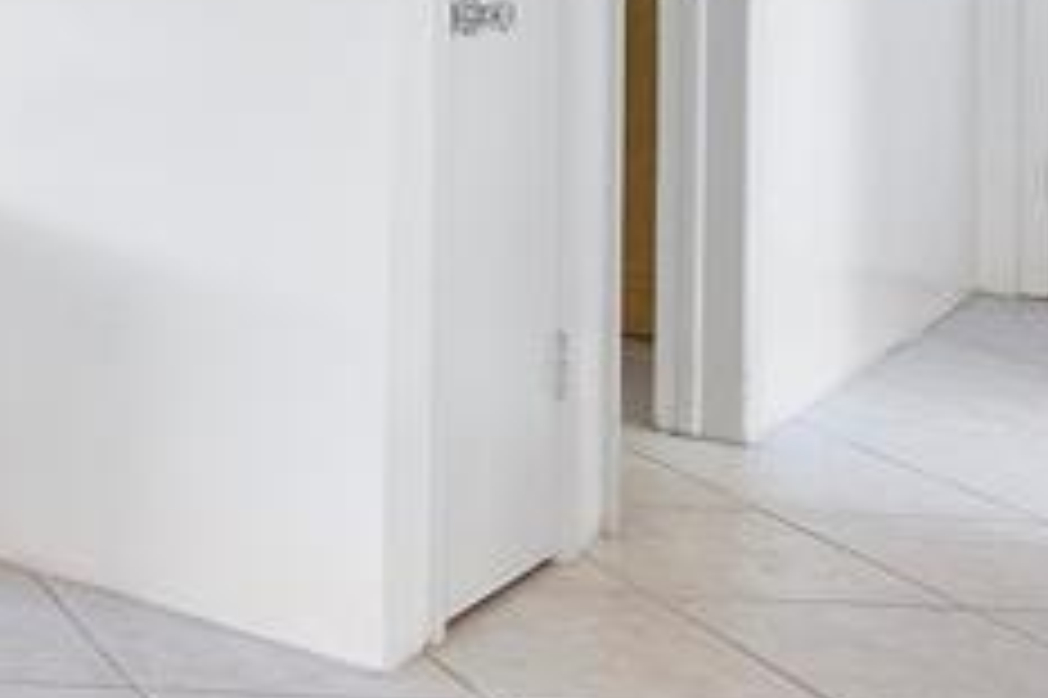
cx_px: -841
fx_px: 1920
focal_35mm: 66
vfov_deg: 19.5
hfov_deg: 20.9
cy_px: -117
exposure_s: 1/20
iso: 800
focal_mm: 10
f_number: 9
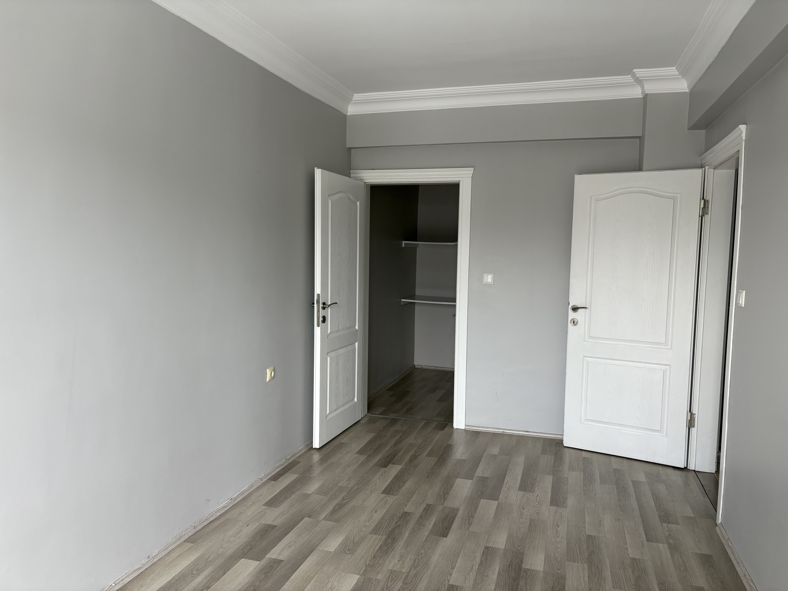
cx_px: 394
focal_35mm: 26
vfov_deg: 53.1
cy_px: 296
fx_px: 592
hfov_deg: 67.3
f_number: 1.6
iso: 80
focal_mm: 5.96
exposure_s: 1/121
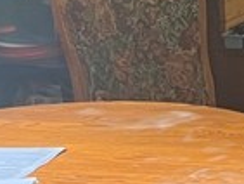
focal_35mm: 189
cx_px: 254
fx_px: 1333
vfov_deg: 7.9
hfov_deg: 10.4
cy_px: 30
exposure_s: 1/60
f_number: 1.5
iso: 125
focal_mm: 5.7
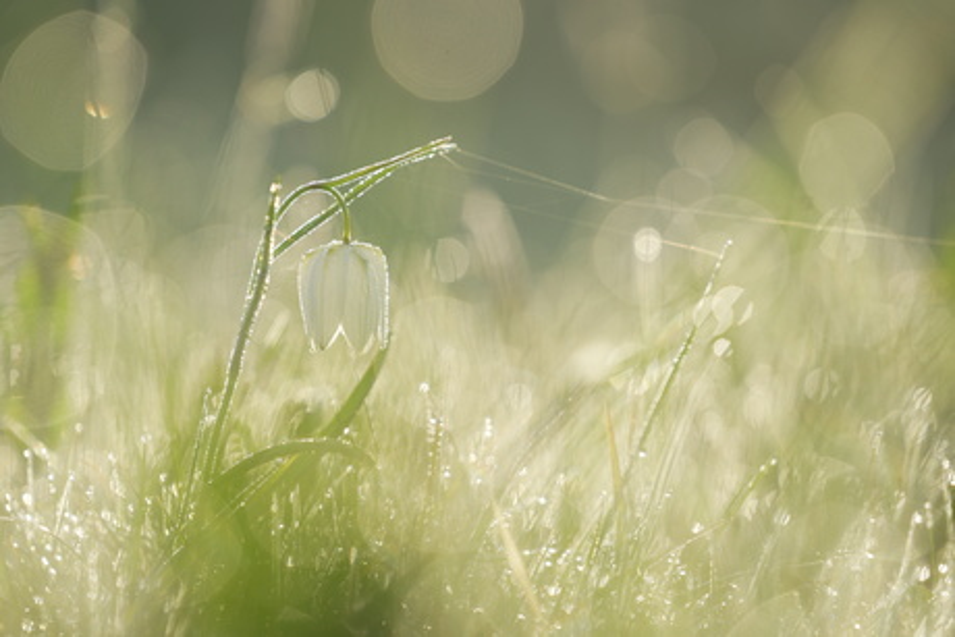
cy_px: 318
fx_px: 5307
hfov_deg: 10.3
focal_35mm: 200
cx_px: 478
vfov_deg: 6.9
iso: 125
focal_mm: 200
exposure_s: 1/320
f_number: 4.5
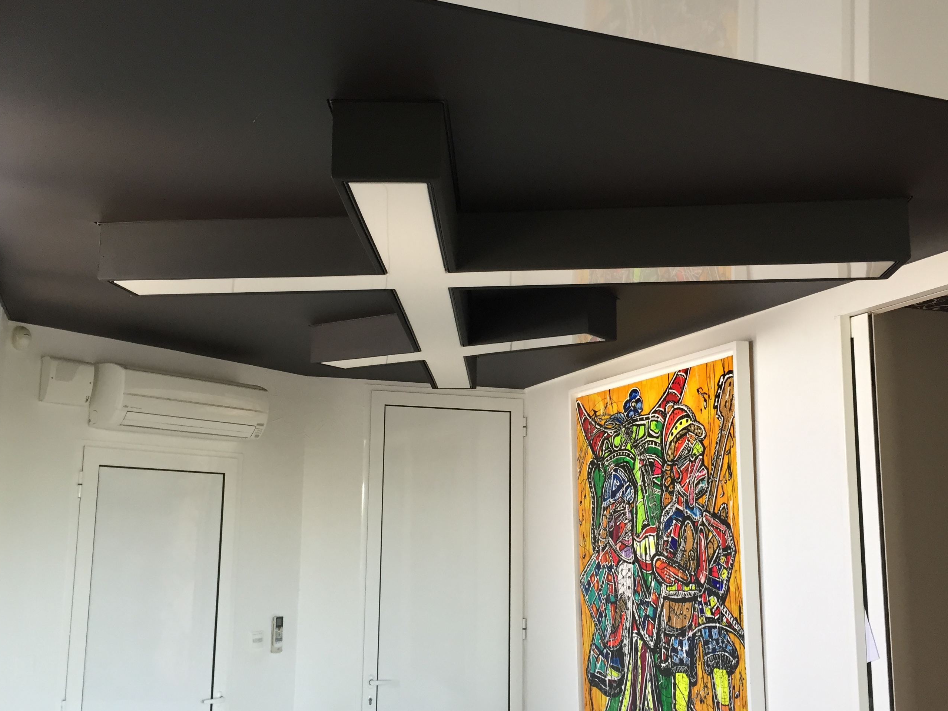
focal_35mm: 37
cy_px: 375
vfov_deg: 38.7
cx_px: 505
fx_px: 1013
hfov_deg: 50.1
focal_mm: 4.15
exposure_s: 1/30
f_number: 2.2
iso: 64
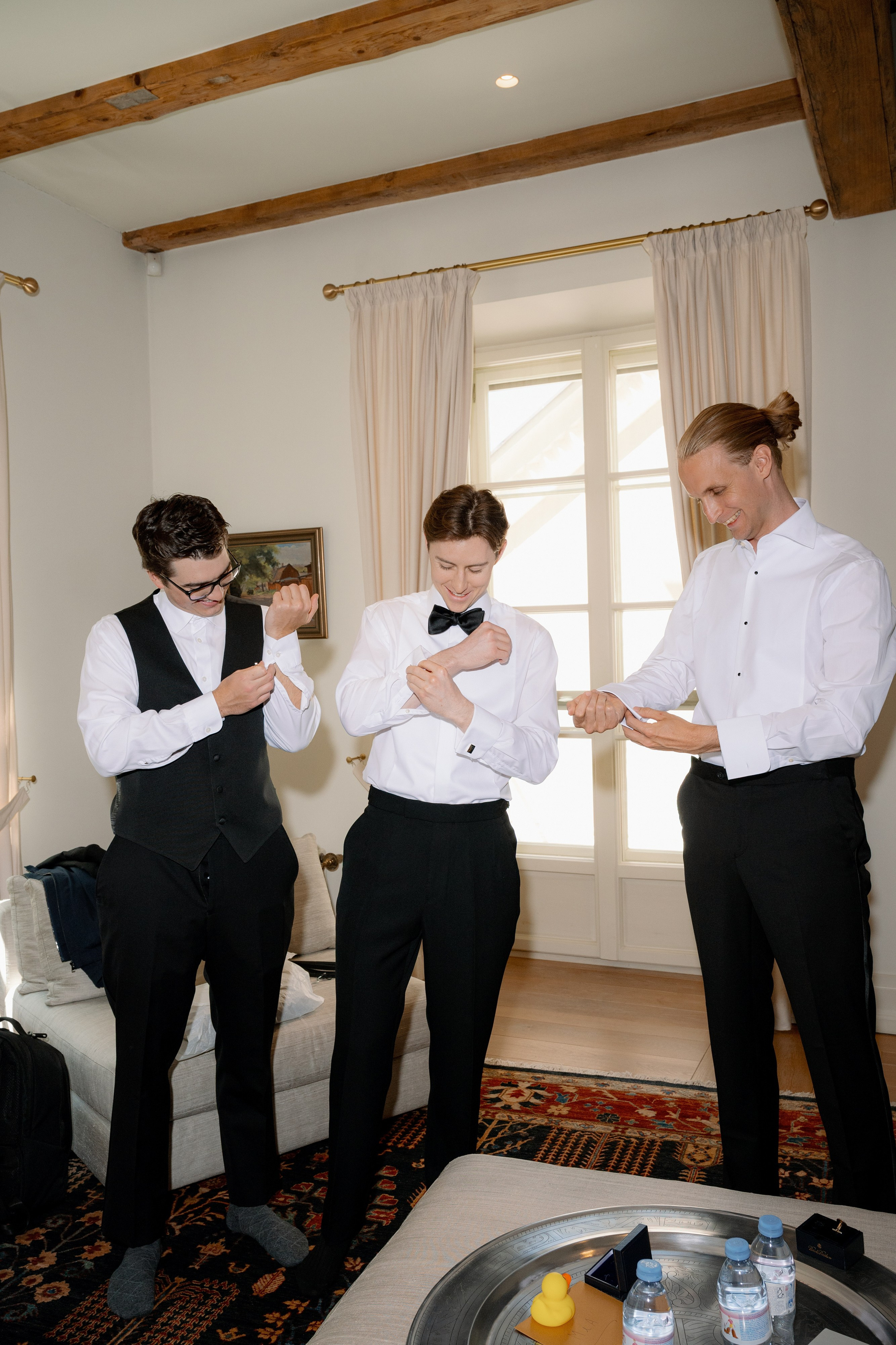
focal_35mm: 29
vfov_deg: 63.7
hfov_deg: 45.0
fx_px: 1083
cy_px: 672
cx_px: 448
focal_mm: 29
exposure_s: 1/160
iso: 640
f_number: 7.1
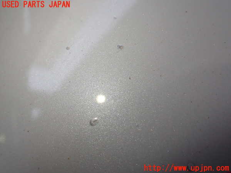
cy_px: 86
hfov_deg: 60.0
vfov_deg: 46.8
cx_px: 116
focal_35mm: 30
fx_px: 200
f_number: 3.2
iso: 100
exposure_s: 1/400
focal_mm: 5.4
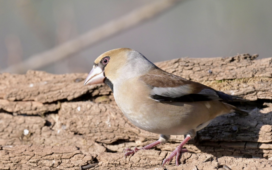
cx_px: 134
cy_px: 105
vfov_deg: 3.3
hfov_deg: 5.3
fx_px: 2928
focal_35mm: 395
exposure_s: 1/2500
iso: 1000
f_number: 5.6
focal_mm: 200
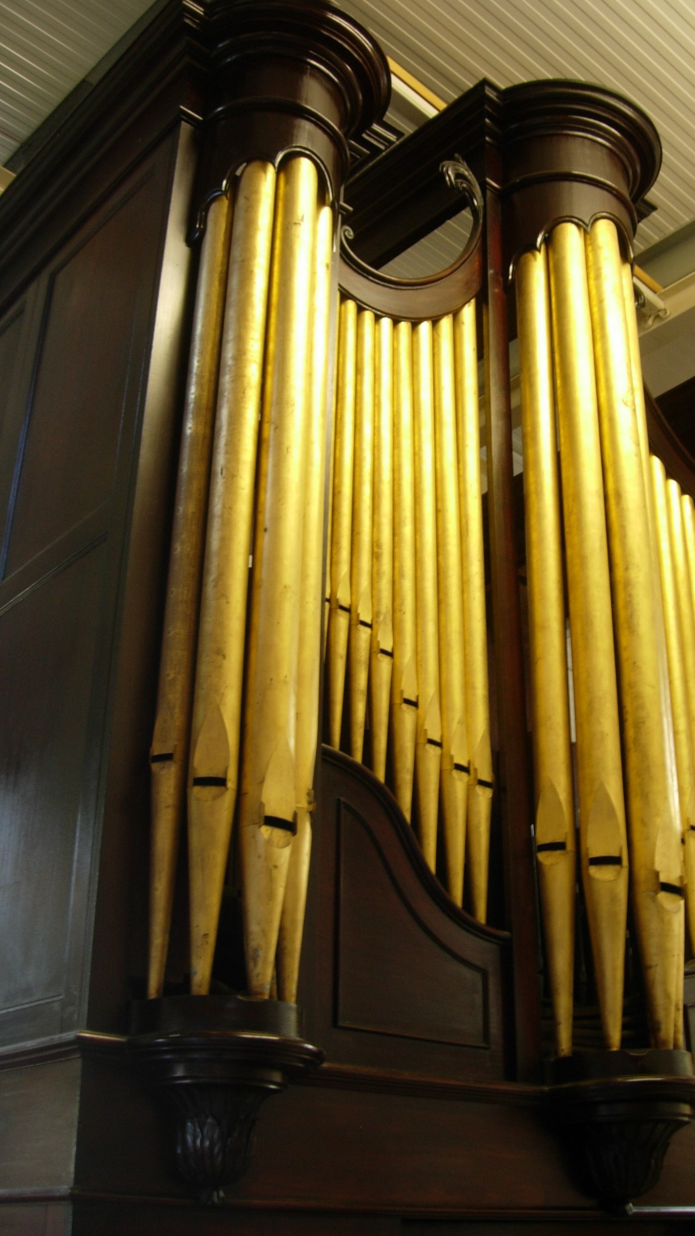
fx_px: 1376
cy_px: 613
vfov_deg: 48.4
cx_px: 436
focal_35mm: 42
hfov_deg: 28.2
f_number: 2.8
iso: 64
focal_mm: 7.8
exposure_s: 1/8
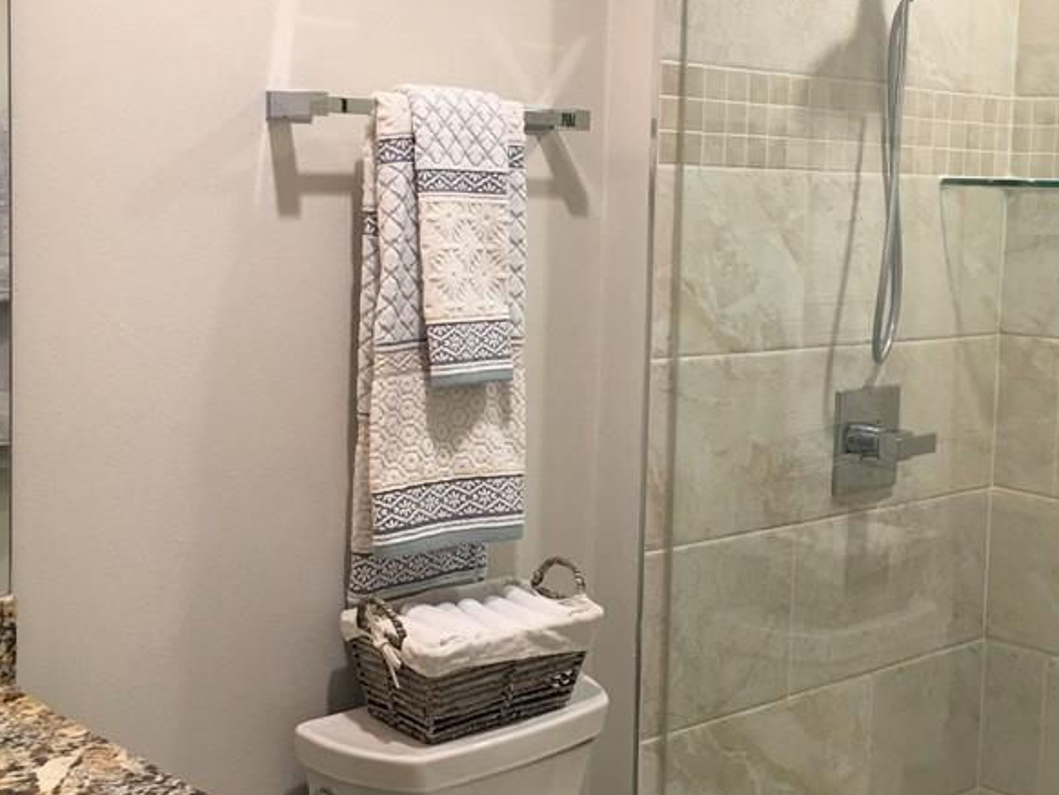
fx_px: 1561
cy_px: 337
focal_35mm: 51
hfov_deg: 37.5
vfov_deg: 28.5
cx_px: 571
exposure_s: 1/15
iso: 32
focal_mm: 4.15
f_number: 2.2
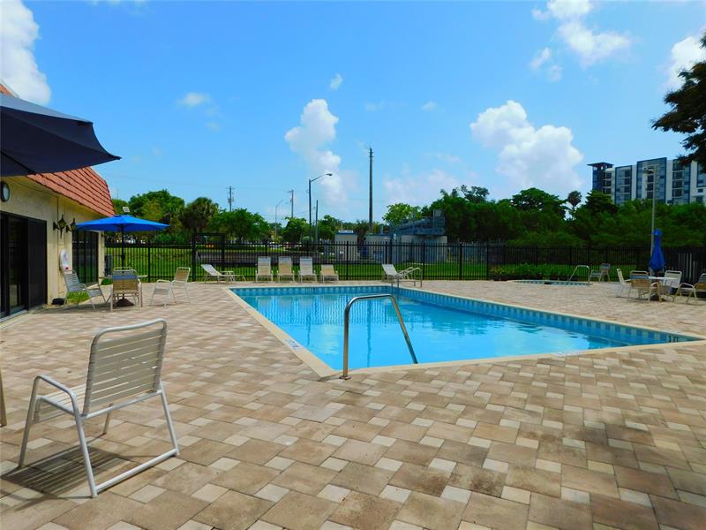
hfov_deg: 73.9
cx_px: 353
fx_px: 469
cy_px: 265
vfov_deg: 58.9
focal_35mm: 23
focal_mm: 4
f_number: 6
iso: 125
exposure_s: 1/800
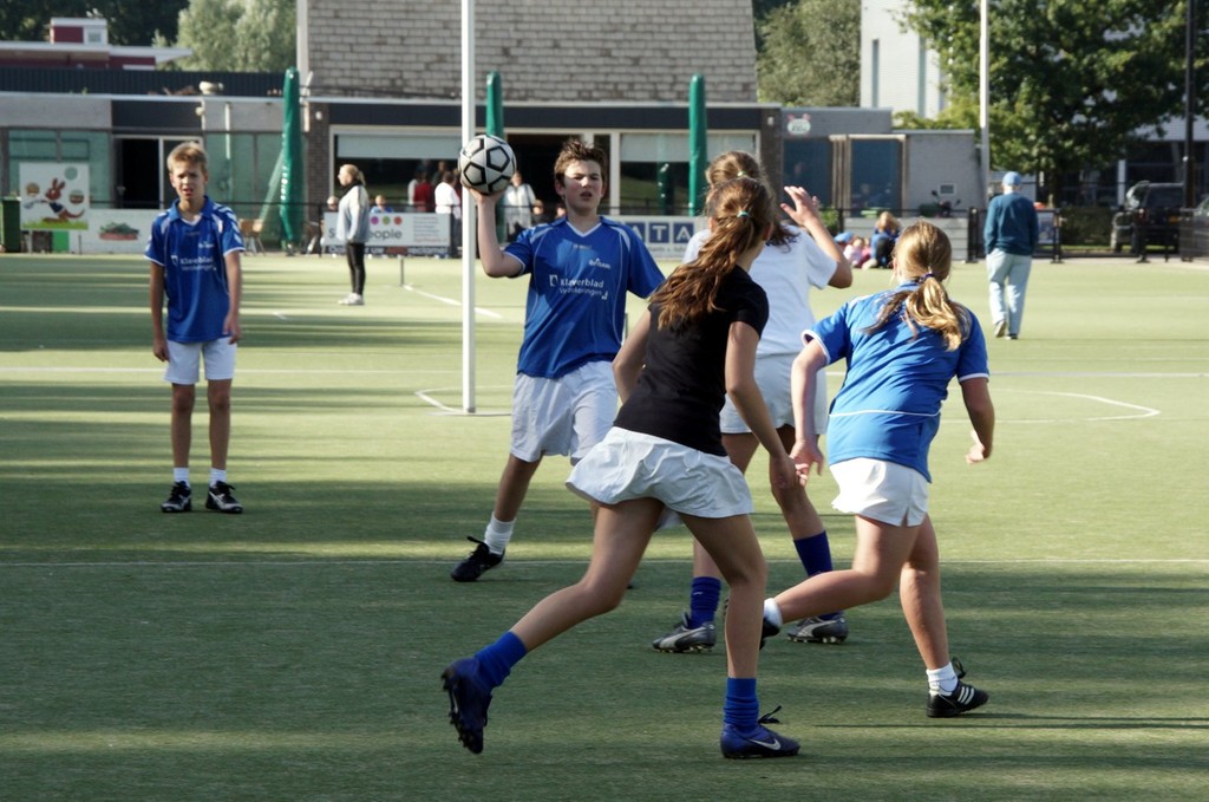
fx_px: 4274
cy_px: 401
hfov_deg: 16.1
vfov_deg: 10.7
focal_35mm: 128
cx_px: 604
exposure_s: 1/200
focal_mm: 85
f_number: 10
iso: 250
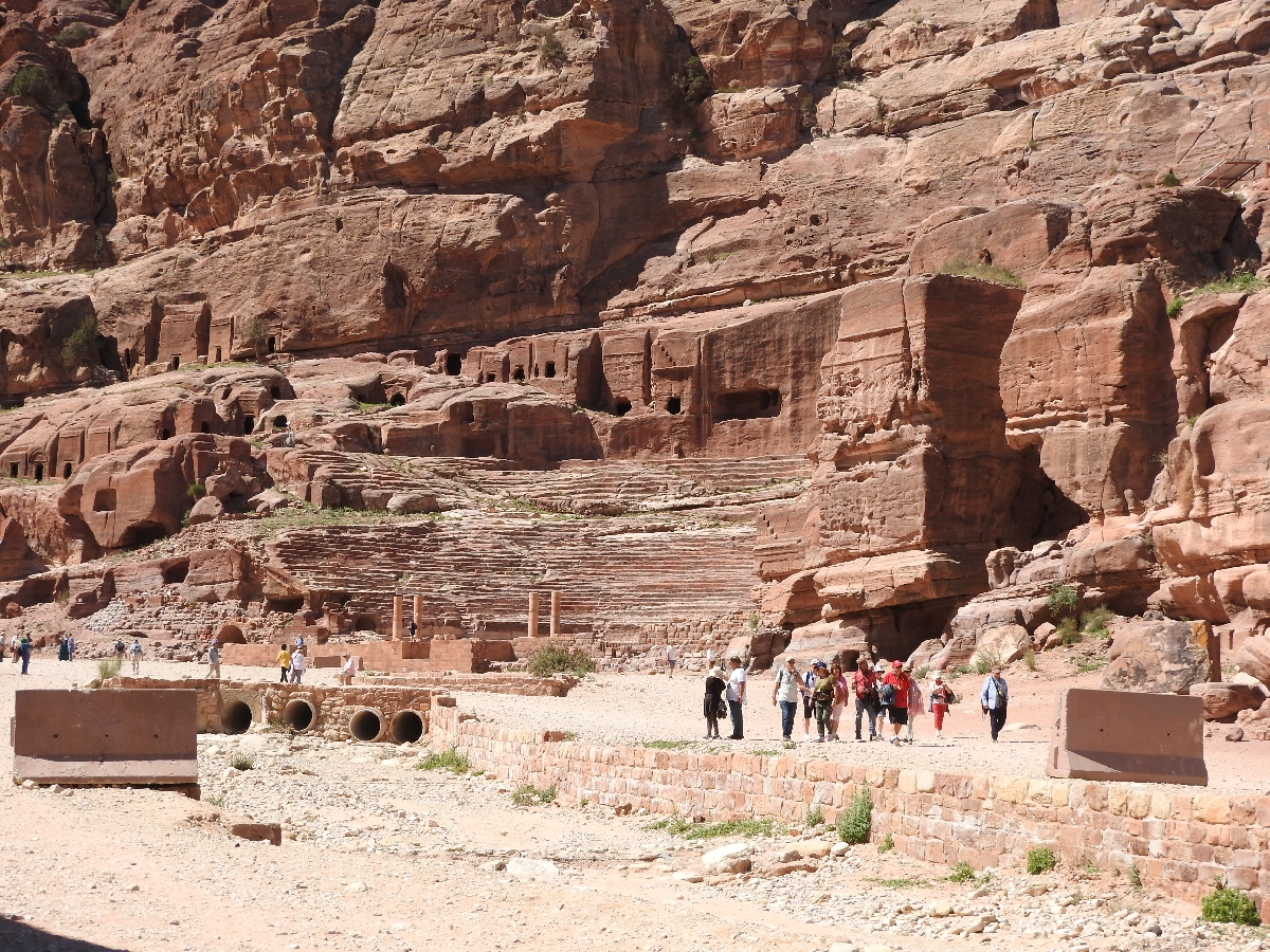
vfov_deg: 22.6
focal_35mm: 65
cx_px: 635
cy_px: 476
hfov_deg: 29.8
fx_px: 2385
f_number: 4.2
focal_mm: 11.6
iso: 100
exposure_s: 1/800
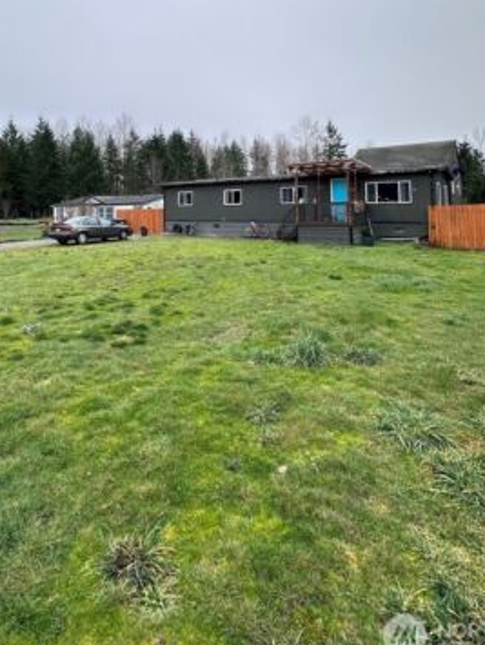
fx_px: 392
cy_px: 183
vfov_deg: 74.7
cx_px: 225
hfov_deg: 63.5
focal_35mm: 21
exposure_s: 1/220
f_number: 2.2
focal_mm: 2.22
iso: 40
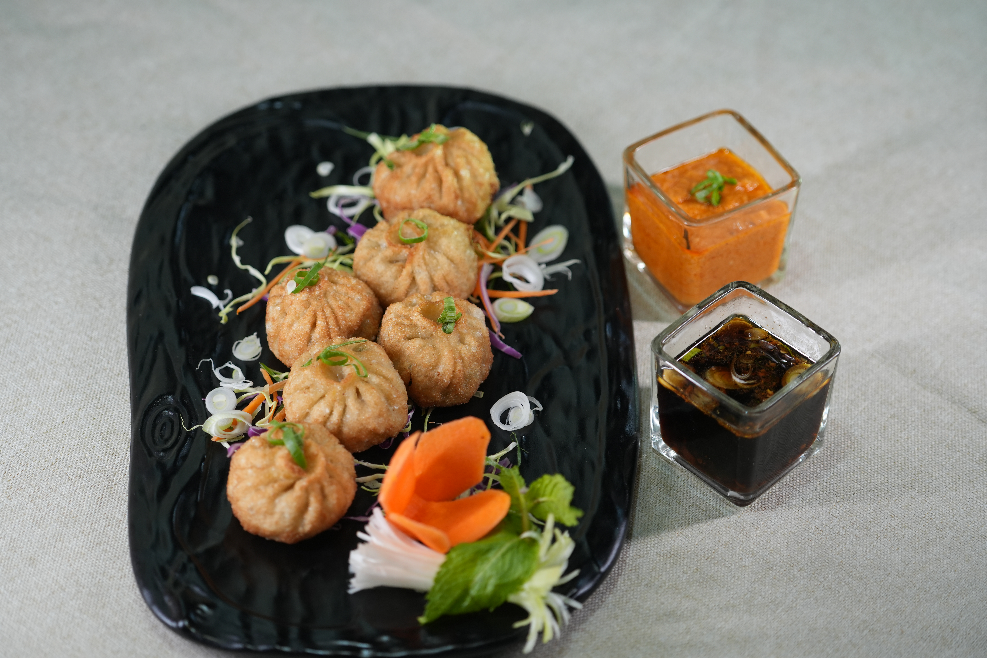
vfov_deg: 11.2
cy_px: 329
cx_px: 494
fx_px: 3345
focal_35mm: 122
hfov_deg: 16.8
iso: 800
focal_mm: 122
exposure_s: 1/125
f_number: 4
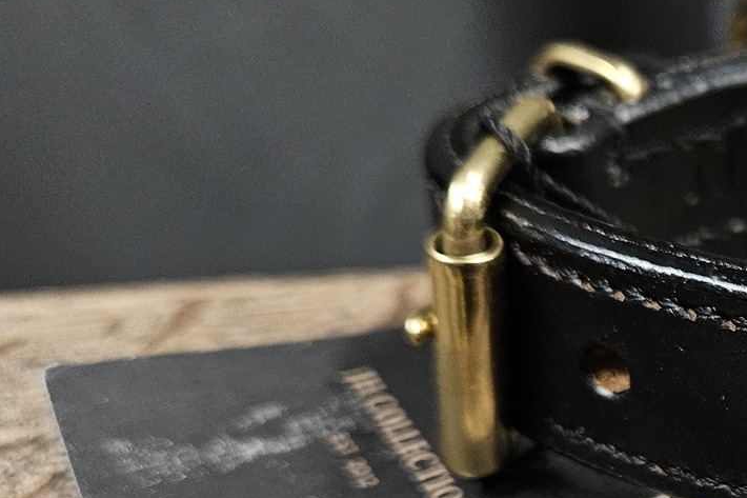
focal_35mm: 69
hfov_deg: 25.6
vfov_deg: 19.3
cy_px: 460
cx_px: 942
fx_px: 1431
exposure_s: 1/142
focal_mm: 5.4
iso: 500
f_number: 1.8
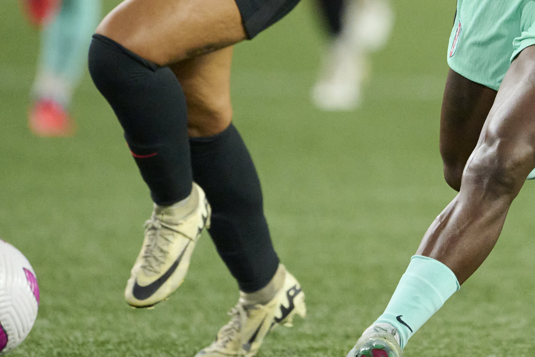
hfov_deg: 1.4
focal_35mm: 1425
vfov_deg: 1.0
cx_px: 472
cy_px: -31
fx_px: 21176
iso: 6400
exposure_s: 1/1919
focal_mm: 560
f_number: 4
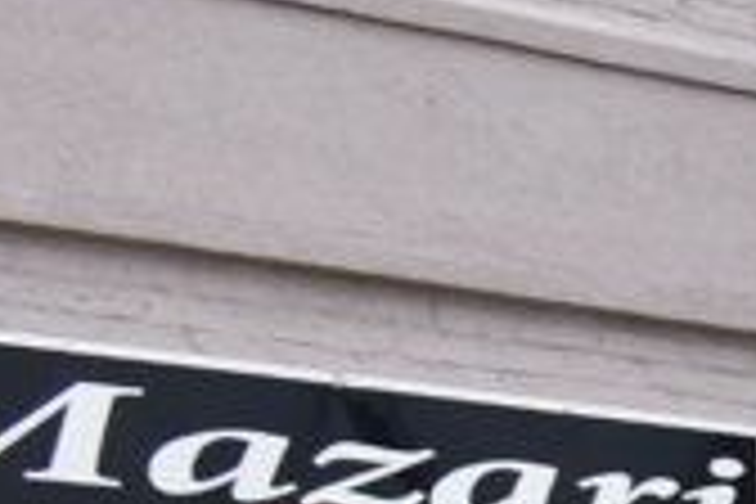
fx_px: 4620
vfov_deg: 5.9
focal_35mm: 220
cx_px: 2254
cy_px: 1354
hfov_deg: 8.0
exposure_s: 1/200
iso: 400
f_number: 10
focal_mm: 24
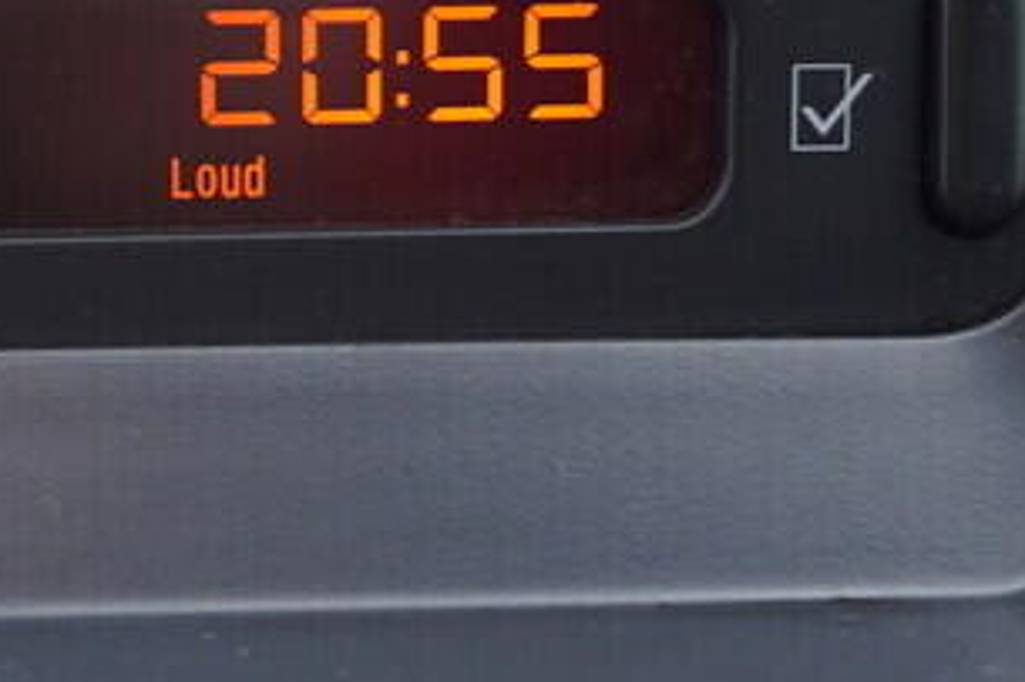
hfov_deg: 16.3
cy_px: 388
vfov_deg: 11.3
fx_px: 3443
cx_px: -181
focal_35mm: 121
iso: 125
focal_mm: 24
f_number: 2.8
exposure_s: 1/40
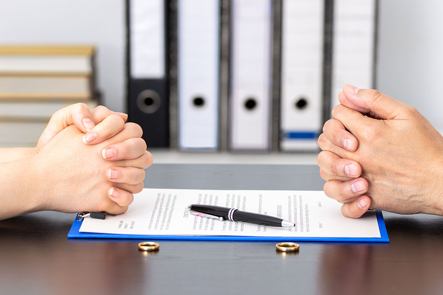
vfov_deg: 8.7
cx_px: 222
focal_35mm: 158
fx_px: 1938
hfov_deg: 13.0
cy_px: 148
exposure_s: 1/200
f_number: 5.6
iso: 100
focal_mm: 105
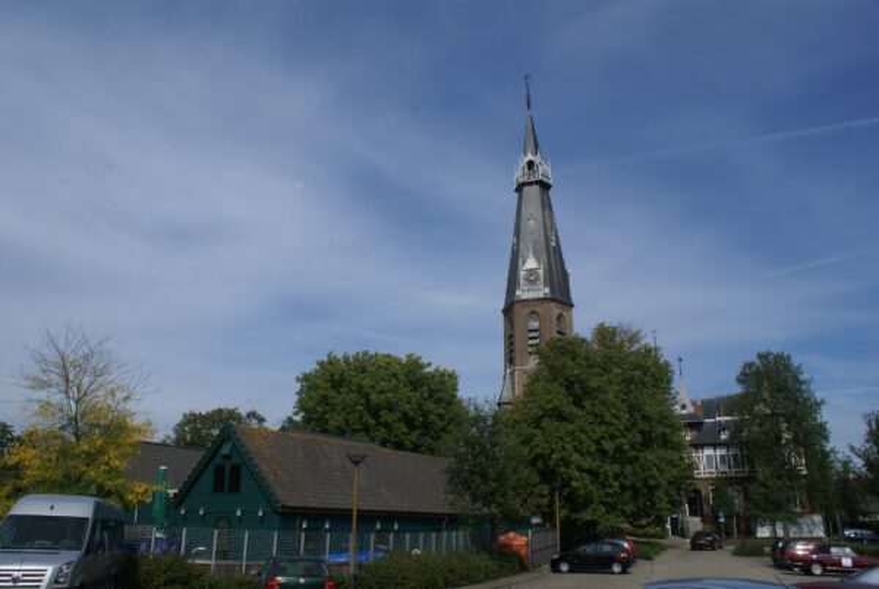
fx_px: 660
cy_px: 294
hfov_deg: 67.3
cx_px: 440
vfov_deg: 48.1
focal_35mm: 27
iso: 100
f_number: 10
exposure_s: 1/320
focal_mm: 18
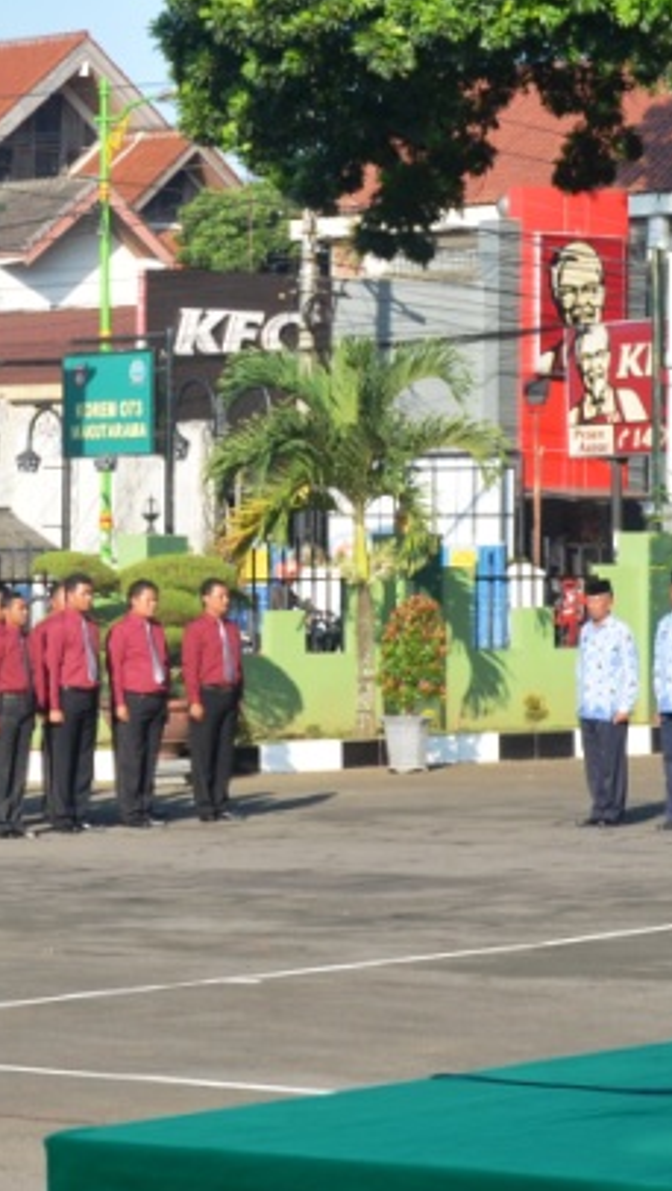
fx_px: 4373
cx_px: 223
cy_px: 408
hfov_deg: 8.8
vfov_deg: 15.5
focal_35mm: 138
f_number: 9
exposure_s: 1/100
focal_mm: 35
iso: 100
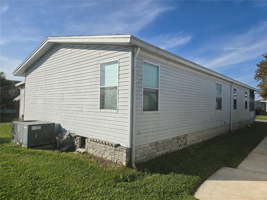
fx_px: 177
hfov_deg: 73.9
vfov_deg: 58.9
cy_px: 100
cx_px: 134
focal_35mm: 23
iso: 25
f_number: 1.8
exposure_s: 1/2715
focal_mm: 5.4
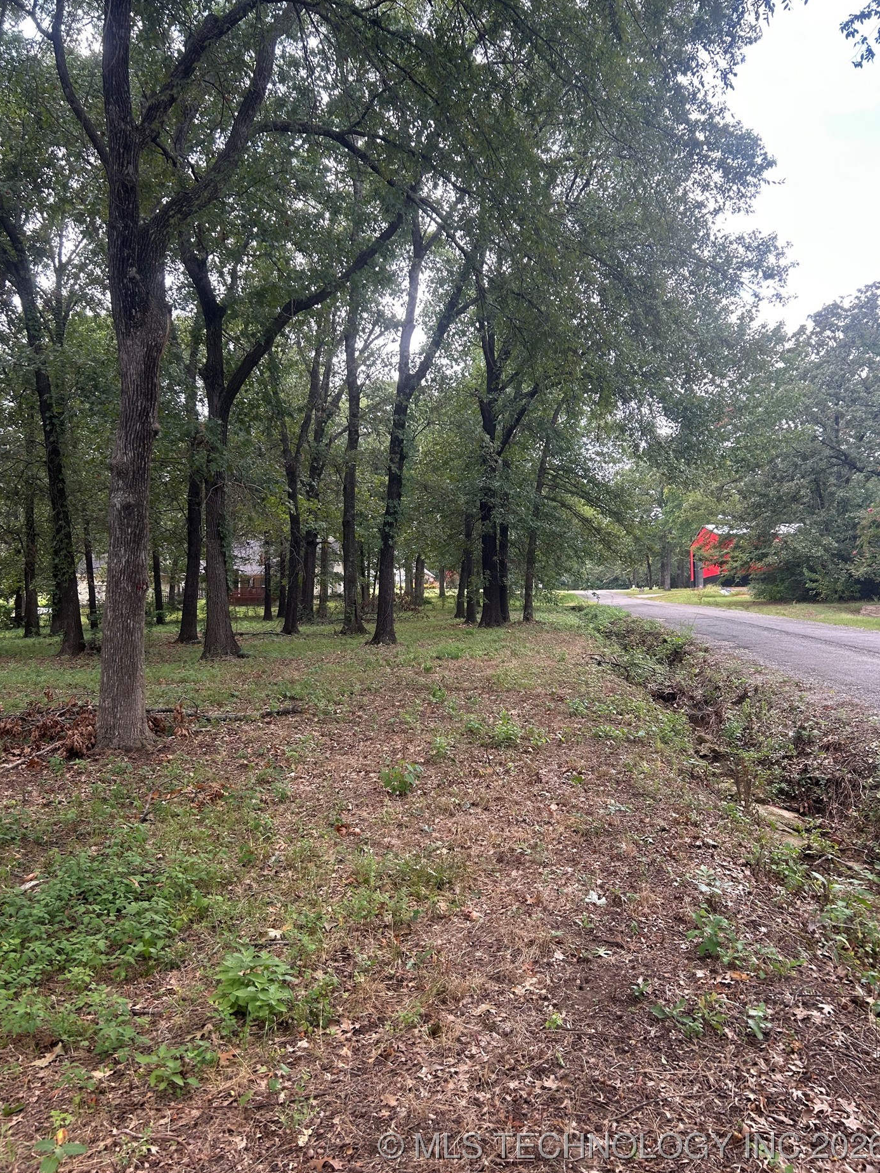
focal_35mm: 27
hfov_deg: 51.4
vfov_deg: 65.3
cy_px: 573
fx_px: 915
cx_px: 438
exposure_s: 1/327
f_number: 1.5
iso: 50
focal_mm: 5.7
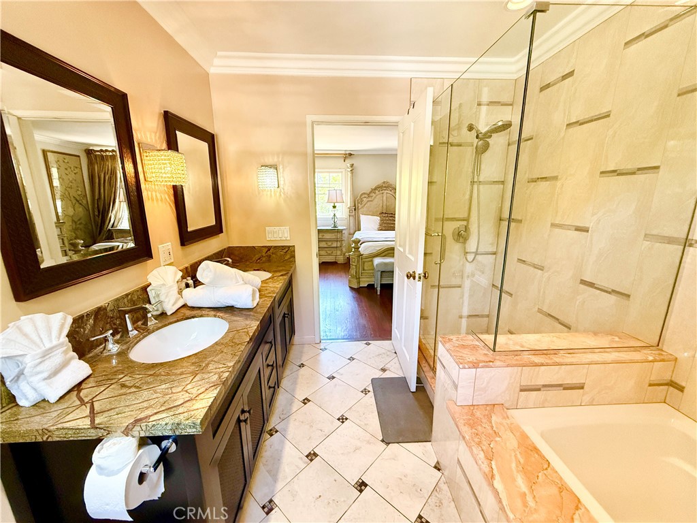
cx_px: 348
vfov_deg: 85.7
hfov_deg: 102.1
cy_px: 262
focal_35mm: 14
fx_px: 282
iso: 640
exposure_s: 1/120
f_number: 2.2
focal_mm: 2.22
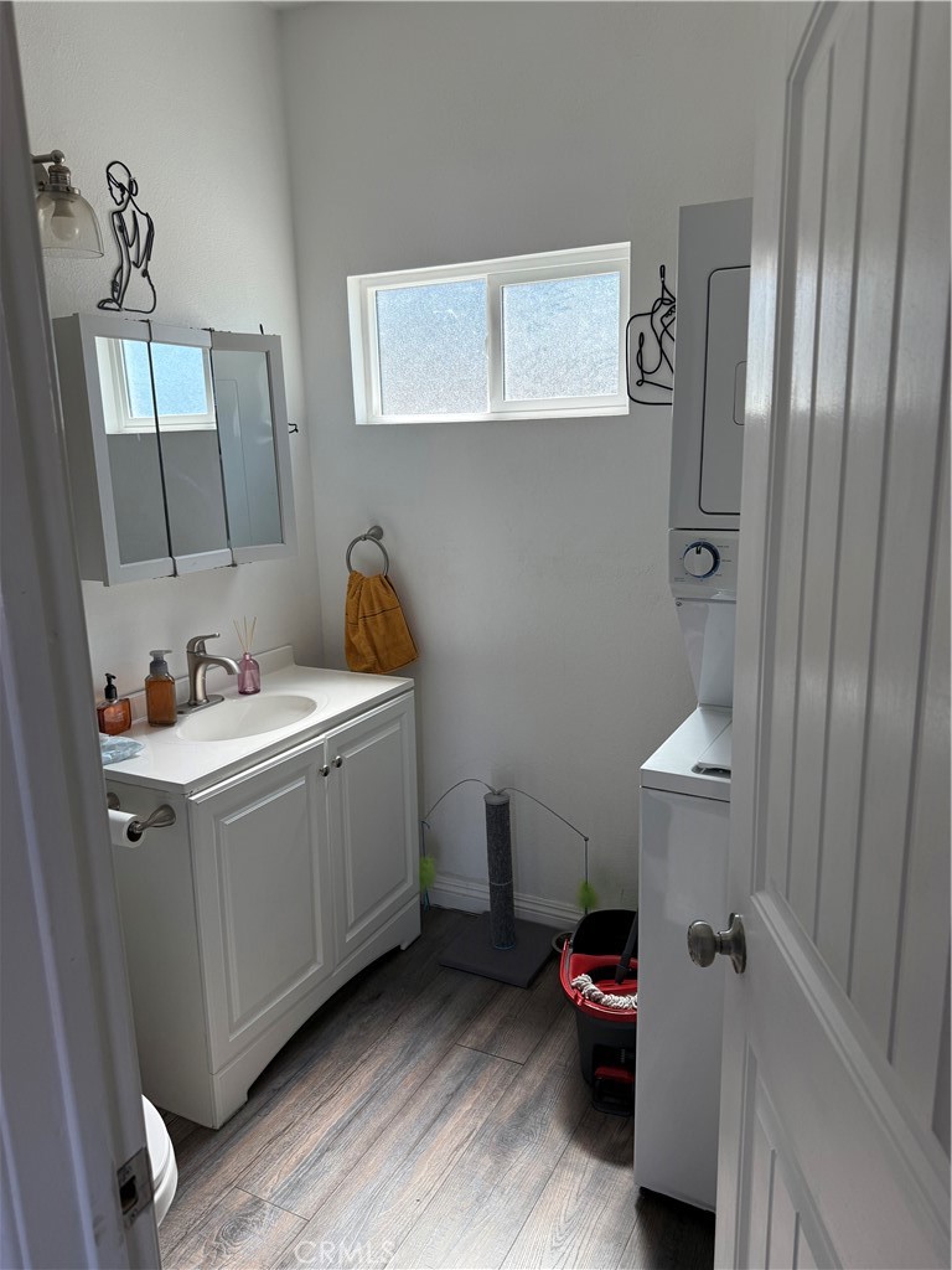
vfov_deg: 71.6
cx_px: 476
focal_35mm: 24
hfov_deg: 56.8
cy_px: 635
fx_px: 880
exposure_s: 1/453
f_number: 1.78
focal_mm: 6.76
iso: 100
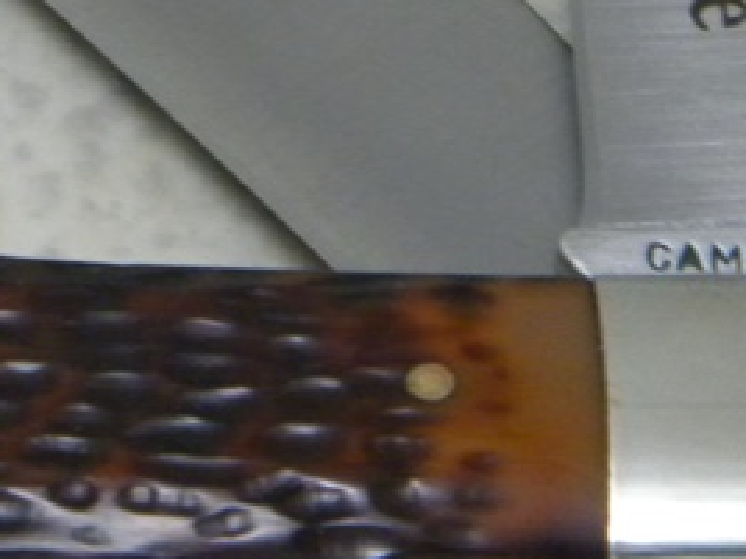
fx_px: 11896
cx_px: -203
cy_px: -92
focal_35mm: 552
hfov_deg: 3.6
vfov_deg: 2.7
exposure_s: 1/17
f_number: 5
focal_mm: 26.8
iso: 400
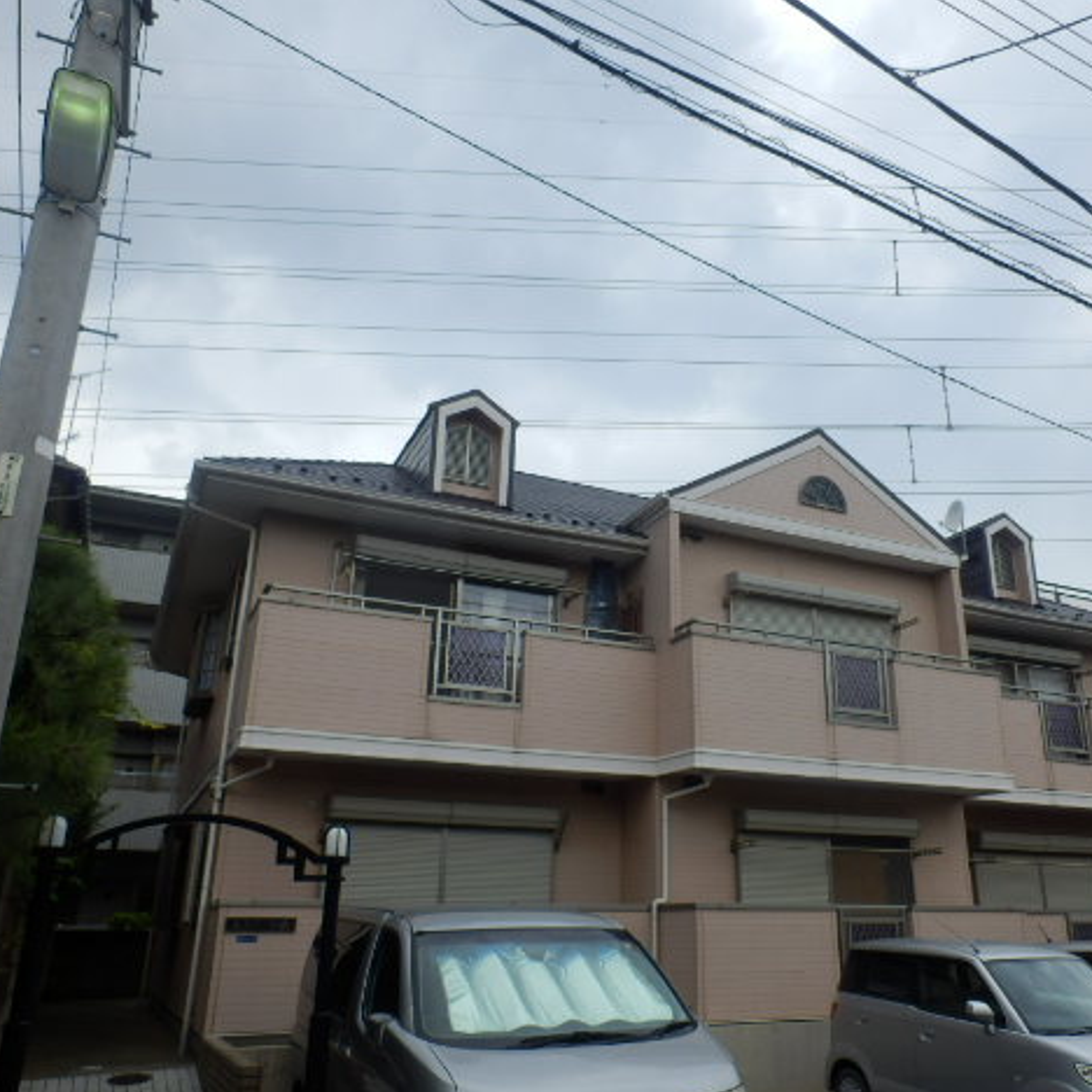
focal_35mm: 29
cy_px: 558
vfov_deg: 55.6
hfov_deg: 55.3
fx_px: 1035
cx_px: 637
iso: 80
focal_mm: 4.2
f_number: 7.9
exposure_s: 1/125
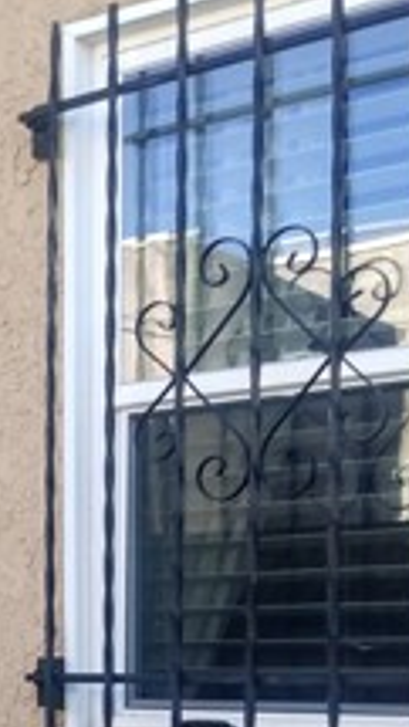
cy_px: 673
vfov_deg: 30.7
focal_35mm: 65
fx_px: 1253
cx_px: -250
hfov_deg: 16.5
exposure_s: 1/195
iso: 100
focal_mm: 3.54
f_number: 2
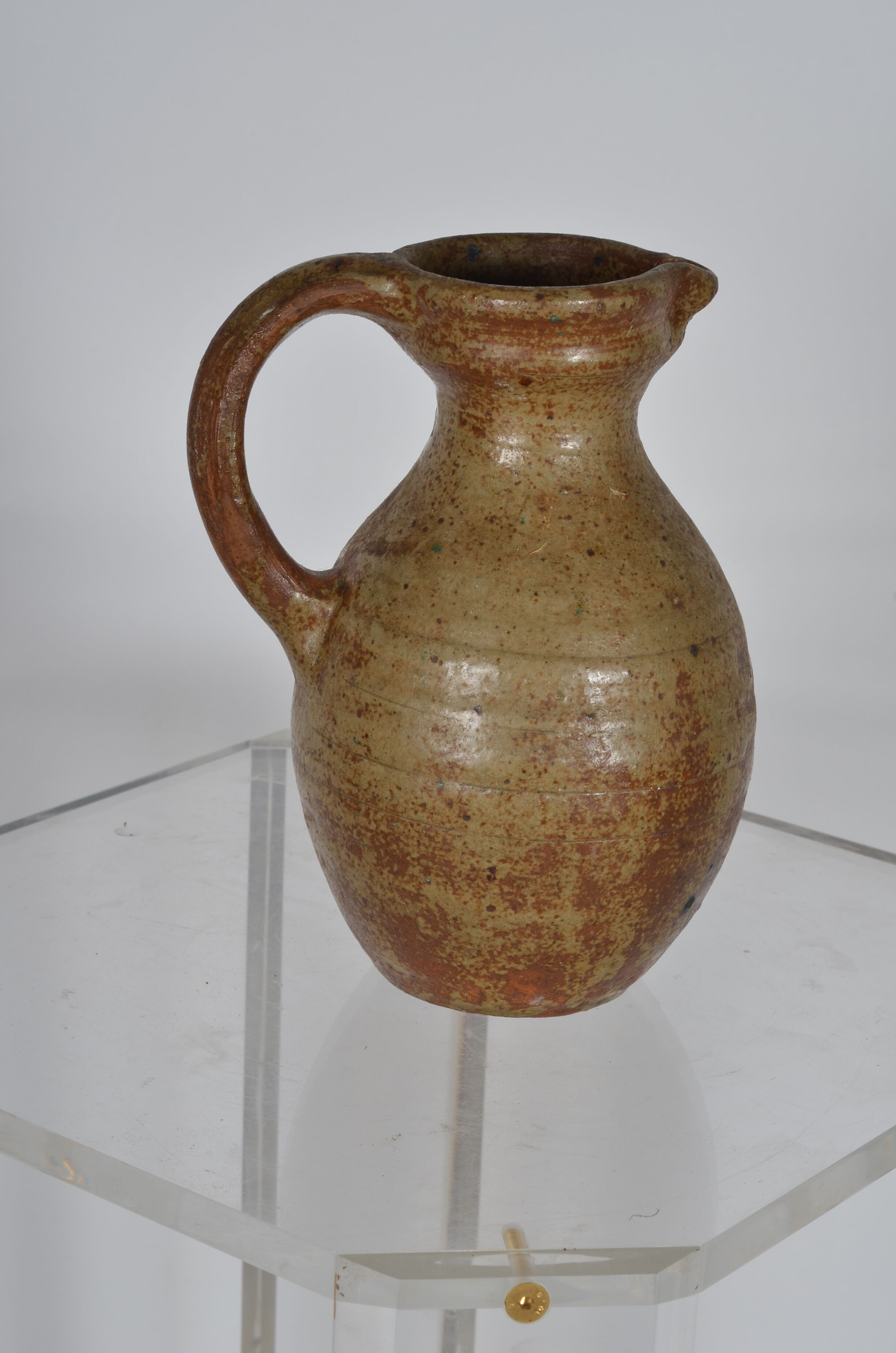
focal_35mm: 75
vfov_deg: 27.0
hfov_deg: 18.1
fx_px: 2812
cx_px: 448
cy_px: 676
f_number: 14
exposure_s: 1/125
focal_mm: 50
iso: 100
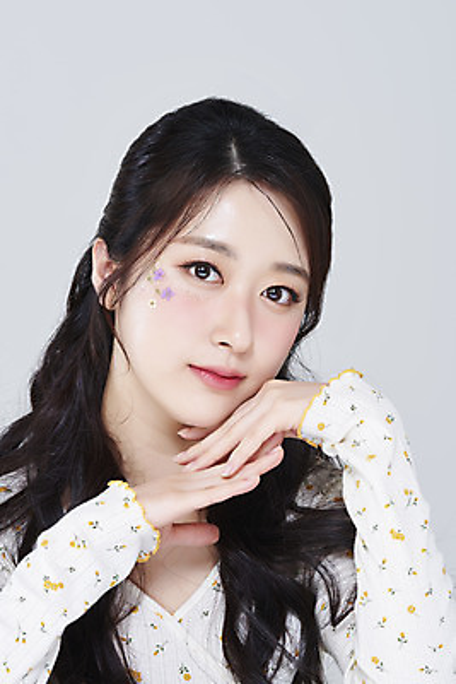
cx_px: 228
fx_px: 1993
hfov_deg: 13.1
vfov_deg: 19.4
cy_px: 342
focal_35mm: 105
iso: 64
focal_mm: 105
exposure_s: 1/125
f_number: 11
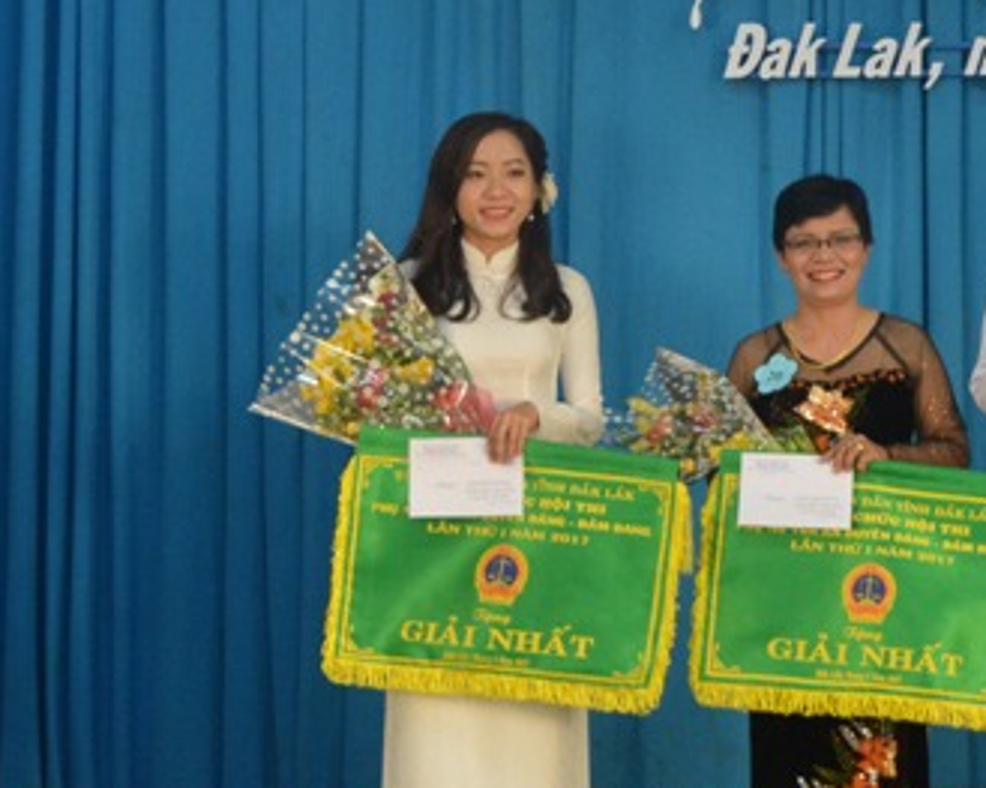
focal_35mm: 95
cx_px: 785
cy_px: 303
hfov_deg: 19.9
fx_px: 2774
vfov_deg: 16.2
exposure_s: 1/80
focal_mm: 29
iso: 1600
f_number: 4.5
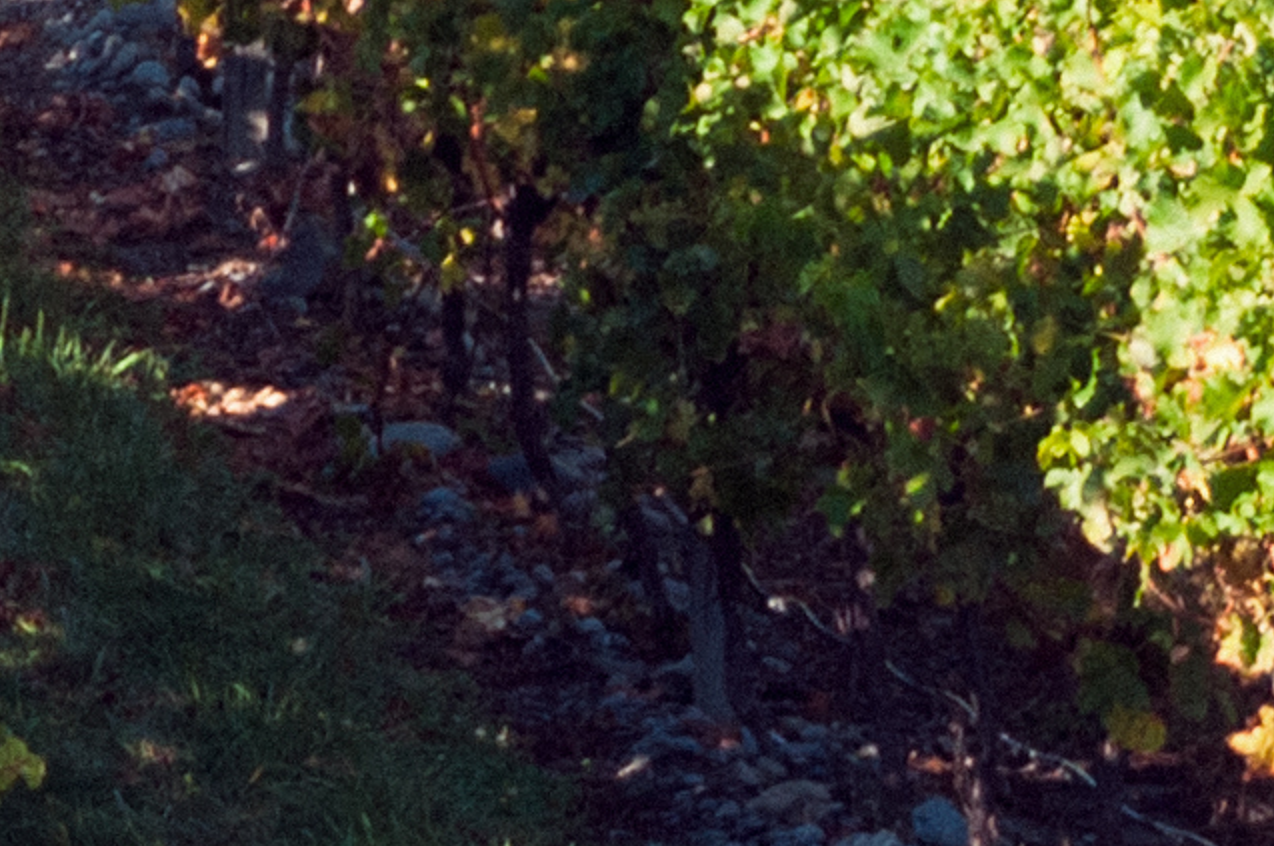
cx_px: -1556
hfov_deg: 3.7
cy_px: -1288
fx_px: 19629
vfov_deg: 2.5
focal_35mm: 555
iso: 200
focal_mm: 55
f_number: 5.6
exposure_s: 1/125
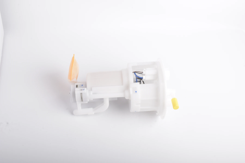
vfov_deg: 28.9
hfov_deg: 42.3
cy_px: 82
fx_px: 316
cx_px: 122
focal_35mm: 46
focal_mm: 31
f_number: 20
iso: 200
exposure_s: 1/160
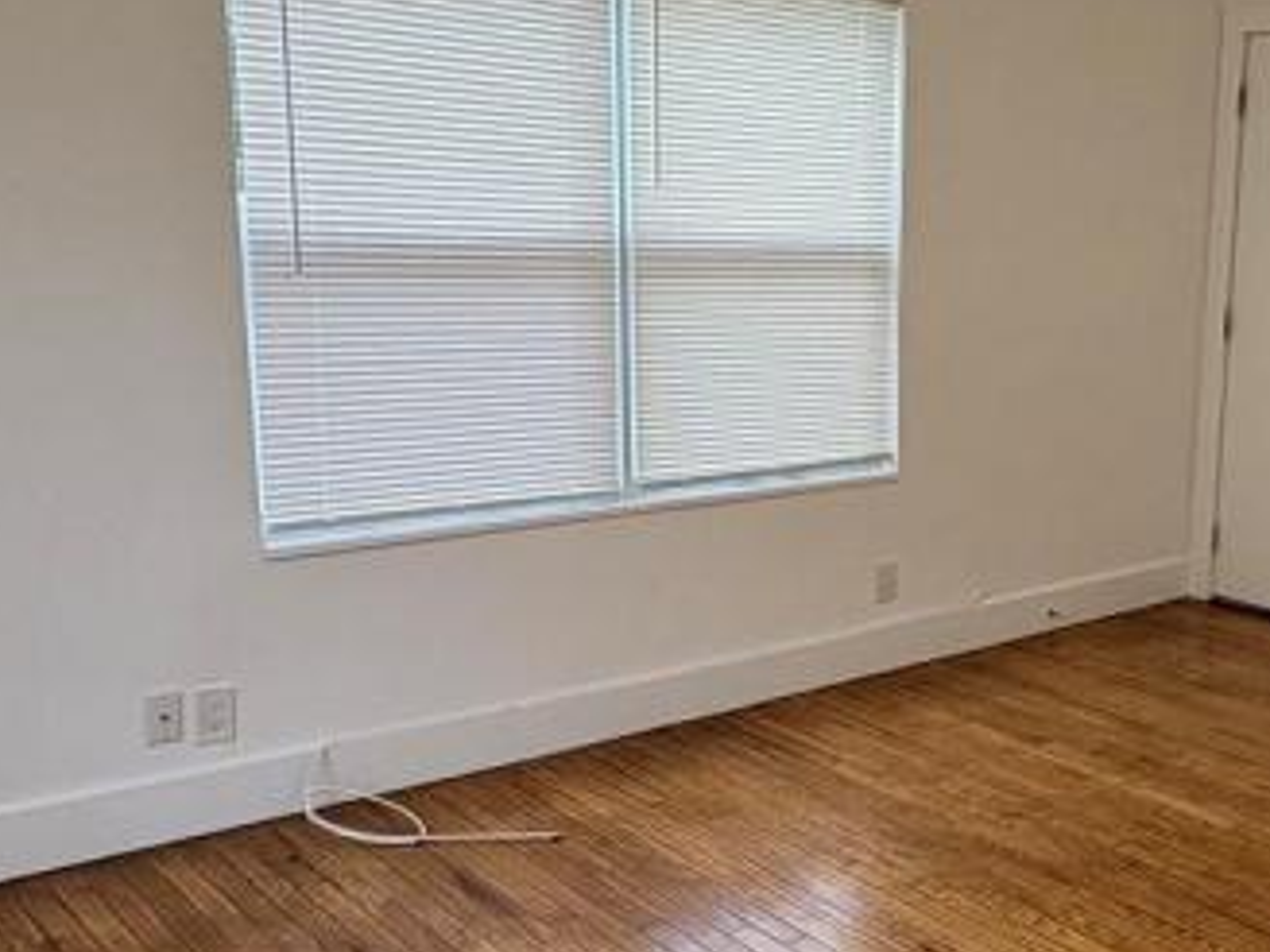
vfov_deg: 35.1
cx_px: 1084
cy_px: 511
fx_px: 1504
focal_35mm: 41
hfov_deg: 42.8
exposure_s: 1/120
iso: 160
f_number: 2.2
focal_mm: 2.22
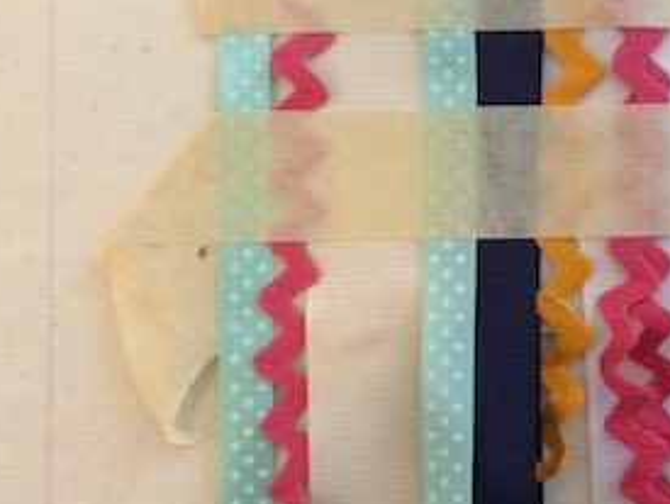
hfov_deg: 24.3
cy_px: 77
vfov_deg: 18.5
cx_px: 524
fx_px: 1531
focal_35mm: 79
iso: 320
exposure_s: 1/20
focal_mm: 4.15
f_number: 2.2
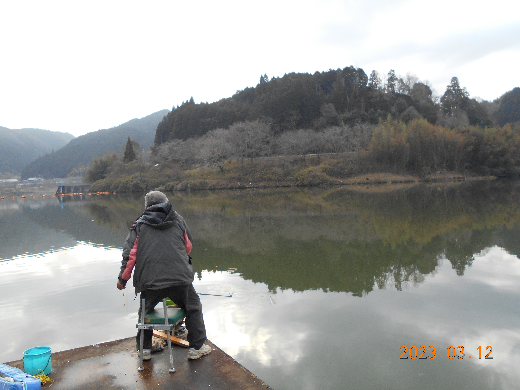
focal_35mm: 30
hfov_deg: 60.0
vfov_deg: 46.8
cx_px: 260
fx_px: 451
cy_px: 195
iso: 80
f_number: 3.4
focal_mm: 5.1
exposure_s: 1/250
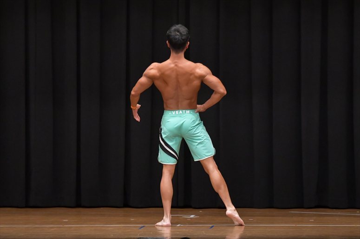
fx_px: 2249
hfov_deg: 9.2
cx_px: 180
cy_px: 120
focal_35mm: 225
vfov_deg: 6.1
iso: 6400
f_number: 5.6
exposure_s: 1/400
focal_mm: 150
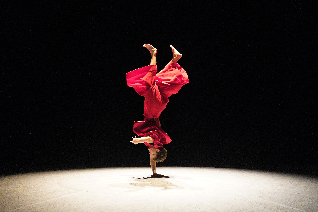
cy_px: 106
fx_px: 1767
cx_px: 159
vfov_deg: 6.9
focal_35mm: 200
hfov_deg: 10.3
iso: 4000
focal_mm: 200
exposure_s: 1/640
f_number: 2.8
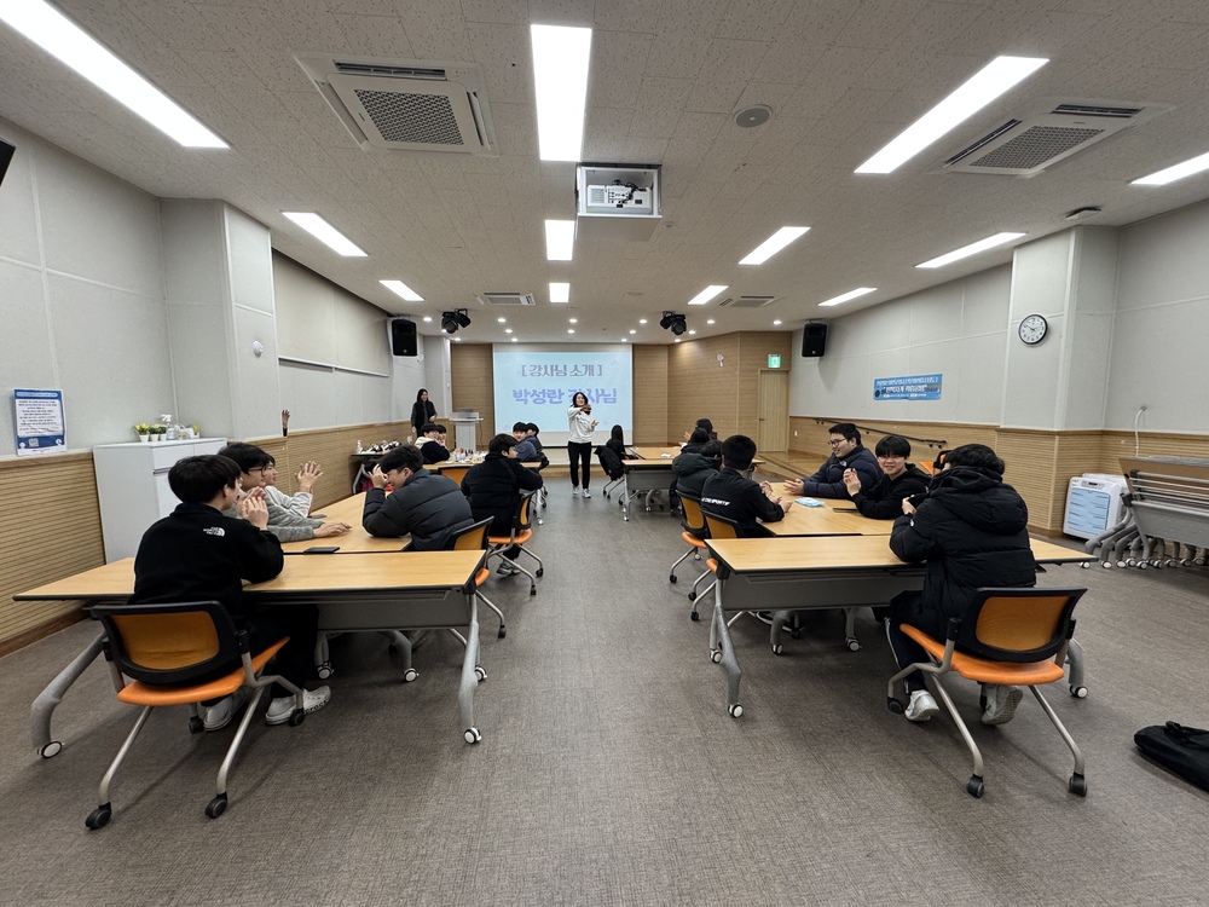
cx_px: 604
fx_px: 489
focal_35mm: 14
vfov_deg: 85.7
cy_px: 454
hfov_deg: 102.1
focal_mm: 2.22
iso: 200
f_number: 2.2
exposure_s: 1/120
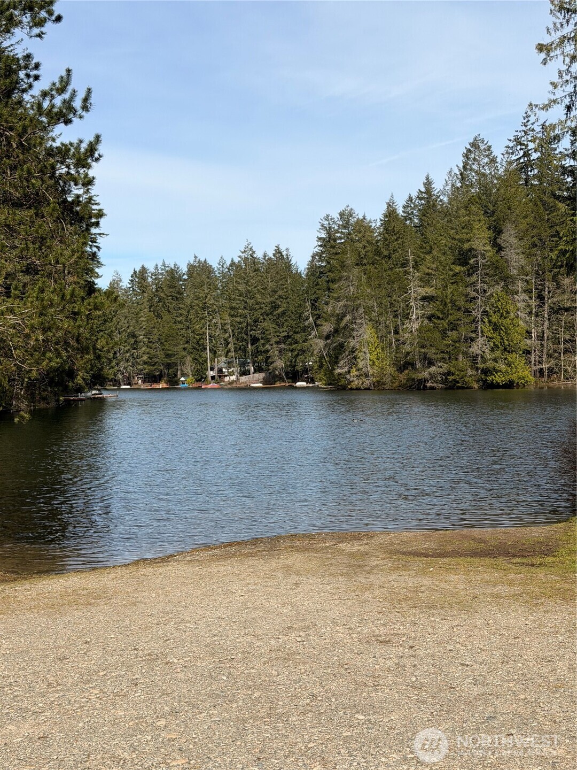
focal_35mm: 48
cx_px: 288
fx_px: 1067
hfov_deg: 30.3
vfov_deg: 39.7
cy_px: 385
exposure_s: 1/5587
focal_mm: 6.76
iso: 64
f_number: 1.78
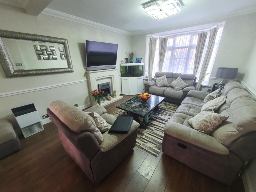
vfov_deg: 89.9
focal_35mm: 13
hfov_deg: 106.2
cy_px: 96
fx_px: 96
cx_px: 128
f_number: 2.2
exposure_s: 1/50
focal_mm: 1.8
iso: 125
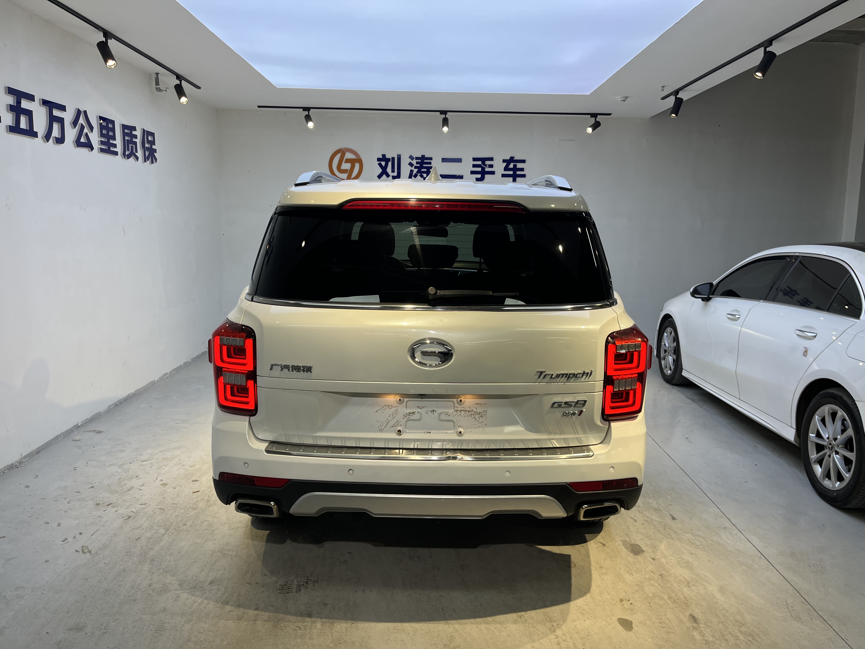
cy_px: 324
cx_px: 432
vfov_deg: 53.1
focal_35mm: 26
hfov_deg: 67.3
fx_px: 650
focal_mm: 5.1
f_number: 1.6
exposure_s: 1/214
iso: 40
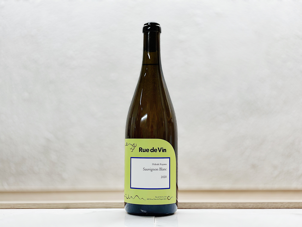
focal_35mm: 52
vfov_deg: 28.0
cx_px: 151
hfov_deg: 36.8
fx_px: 454
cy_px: 114
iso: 64
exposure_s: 1/100
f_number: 2
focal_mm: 6
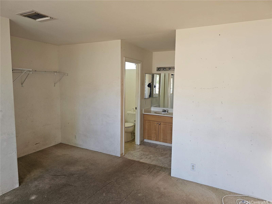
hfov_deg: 73.9
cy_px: 102
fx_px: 181
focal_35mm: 23
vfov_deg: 58.9
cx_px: 136
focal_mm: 6.3
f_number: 1.7
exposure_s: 1/207
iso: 160
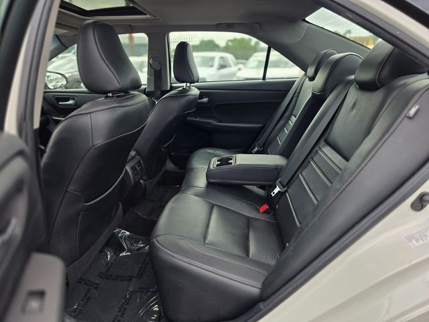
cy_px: 161
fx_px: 285
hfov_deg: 73.9
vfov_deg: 58.9
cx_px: 214
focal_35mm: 23
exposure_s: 1/359
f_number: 1.7
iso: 40
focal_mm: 6.3
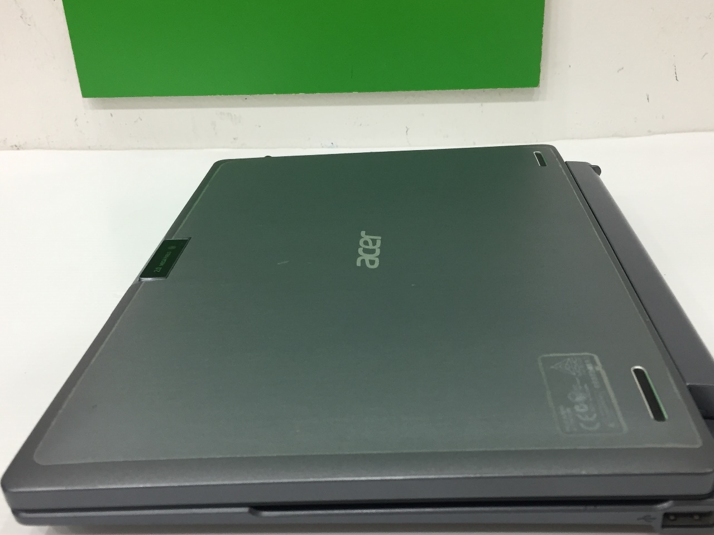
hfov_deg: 50.1
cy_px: 300
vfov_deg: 38.6
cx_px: 384
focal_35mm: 37
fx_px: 763
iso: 100
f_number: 2.2
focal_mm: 4.15
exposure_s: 1/33
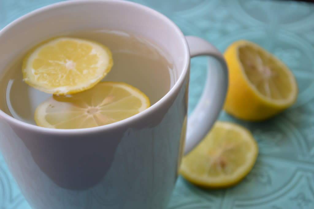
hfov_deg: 24.6
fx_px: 719
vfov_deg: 16.5
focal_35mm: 82
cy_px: 104
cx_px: 157
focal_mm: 55
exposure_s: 1/125
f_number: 5.6
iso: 320
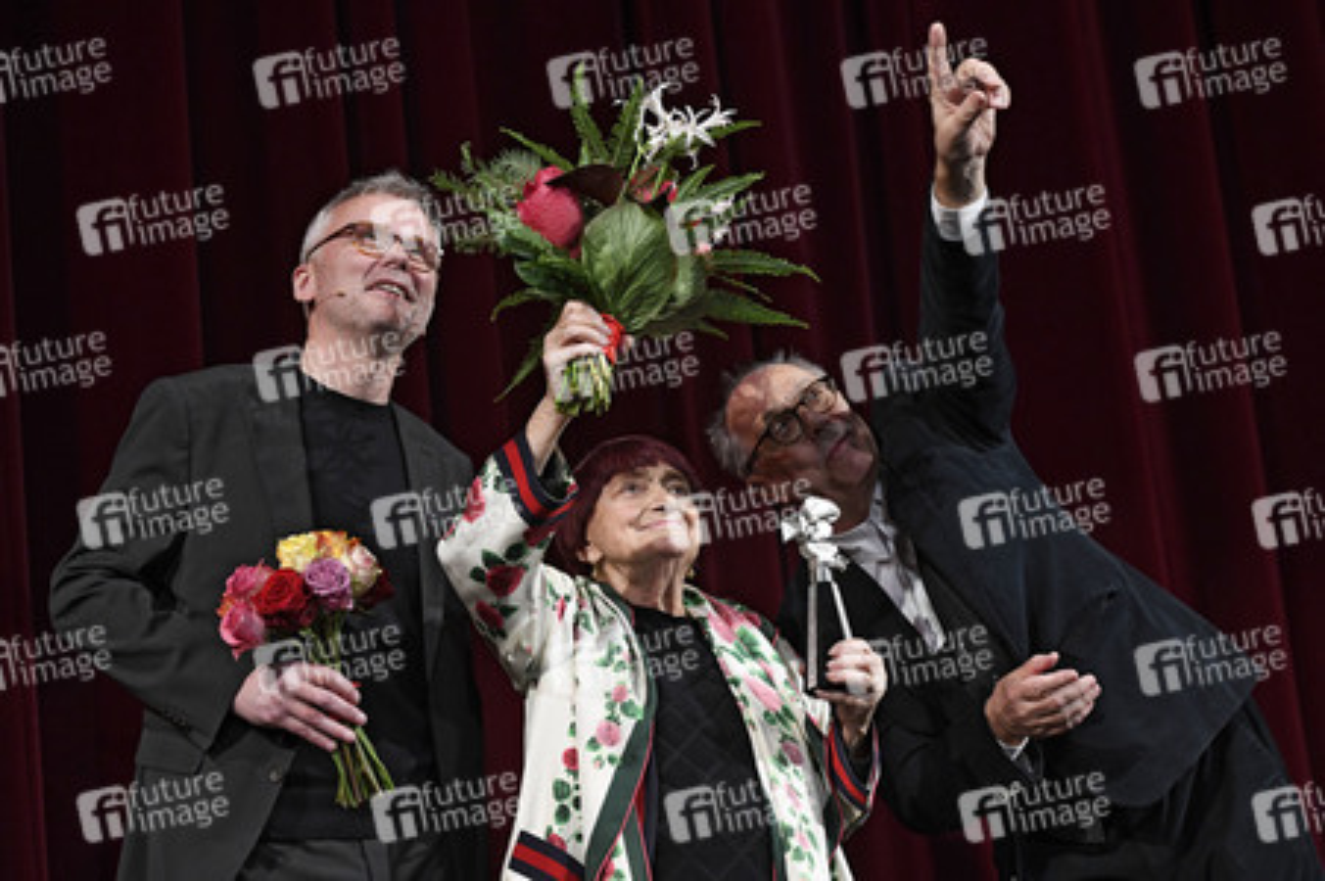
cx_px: 662
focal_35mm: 70
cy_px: 440
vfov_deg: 19.4
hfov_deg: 28.9
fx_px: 2574
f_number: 5
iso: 3200
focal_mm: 70
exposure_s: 1/320
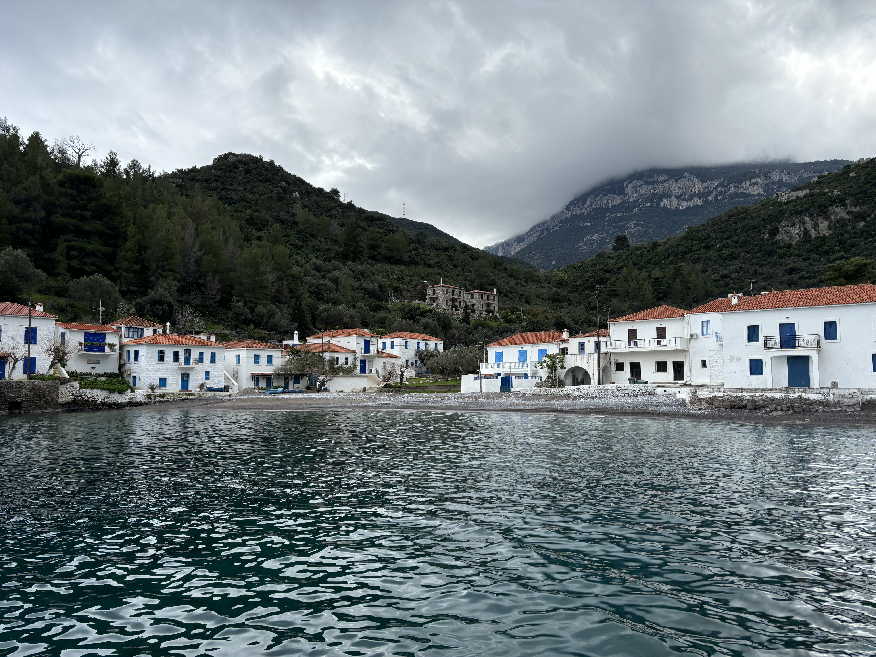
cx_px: 438
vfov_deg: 53.1
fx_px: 658
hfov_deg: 67.3
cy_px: 328
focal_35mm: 26
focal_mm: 5.96
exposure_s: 1/1248
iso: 50
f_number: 1.6
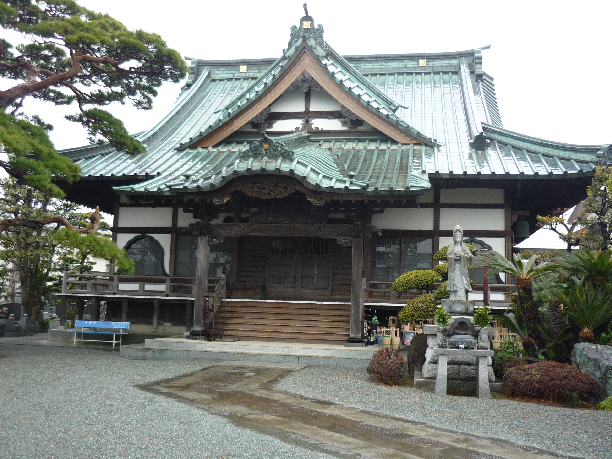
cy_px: 230
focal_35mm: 33
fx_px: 583
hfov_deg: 55.4
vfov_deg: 42.9
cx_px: 306
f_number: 2.8
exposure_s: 1/60
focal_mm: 5.5
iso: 100
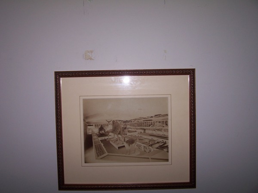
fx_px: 283
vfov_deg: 37.7
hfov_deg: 49.0
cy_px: 96
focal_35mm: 38
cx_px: 129
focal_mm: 6.3
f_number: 2.8
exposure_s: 1/60
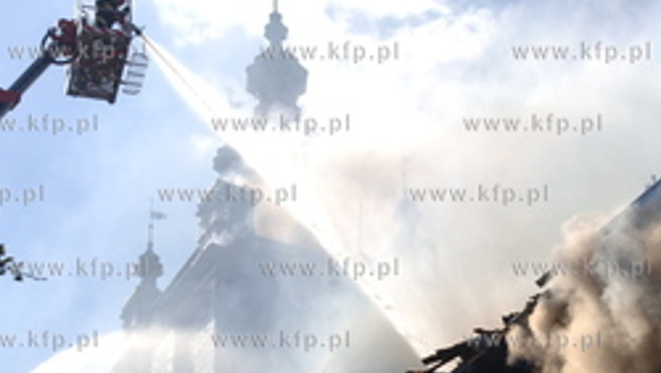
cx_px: 423
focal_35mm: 88
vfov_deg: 13.7
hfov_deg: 24.1
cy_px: 302
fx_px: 1541
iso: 400
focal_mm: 35
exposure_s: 1/2000
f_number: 6.3
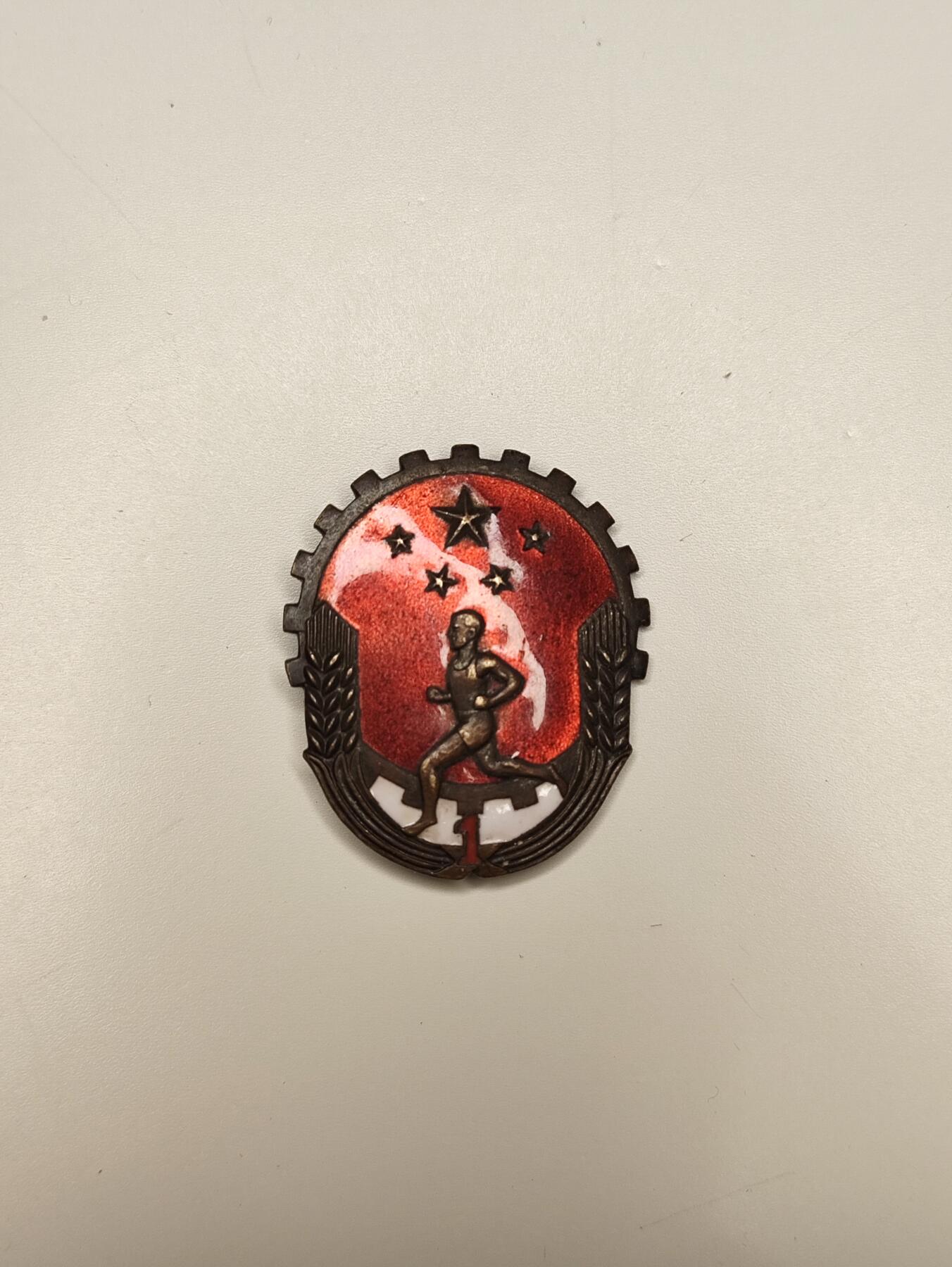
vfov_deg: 69.4
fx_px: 916
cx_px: 476
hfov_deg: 54.9
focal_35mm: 25
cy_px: 634
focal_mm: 4.71
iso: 97
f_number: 1.79
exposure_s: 1/50
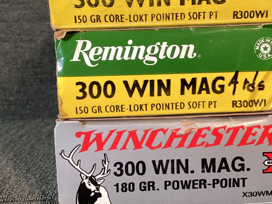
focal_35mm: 51
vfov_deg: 28.5
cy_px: 77
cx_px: 167
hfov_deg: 37.3
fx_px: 401
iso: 160
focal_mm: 3.3
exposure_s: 1/60
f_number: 2.4
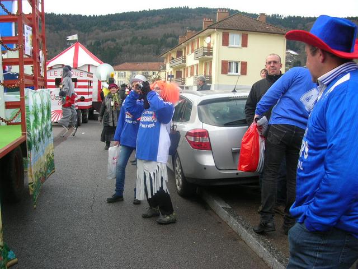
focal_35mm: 35
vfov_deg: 40.7
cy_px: 134
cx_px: 179
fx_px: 362
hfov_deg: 52.6
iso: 50
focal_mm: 5.8
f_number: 2.8
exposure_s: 1/264
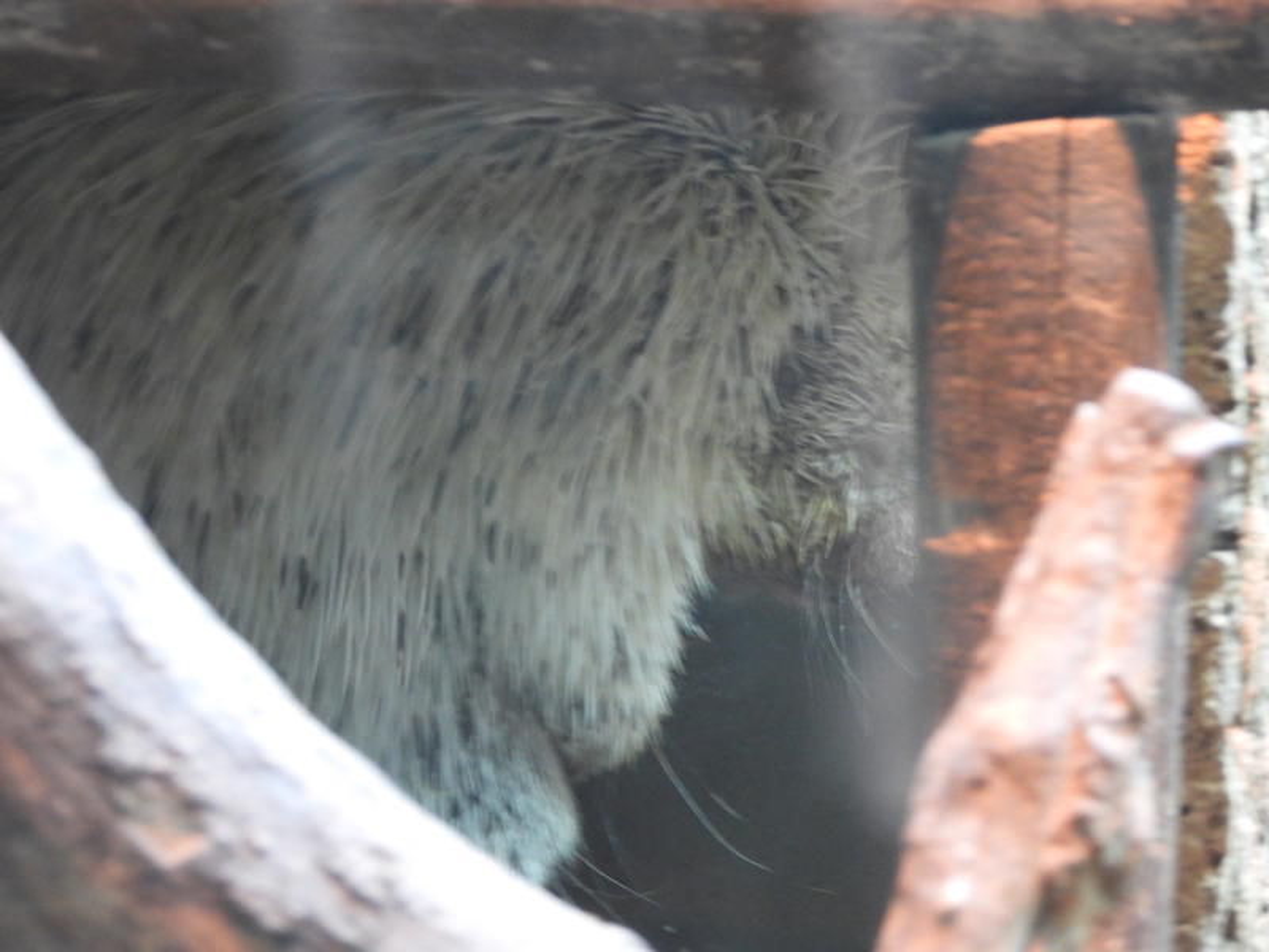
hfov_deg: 11.6
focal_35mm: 170
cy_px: 476
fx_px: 6232
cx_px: 634
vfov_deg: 8.7
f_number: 4
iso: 800
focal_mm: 30.5
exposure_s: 1/5
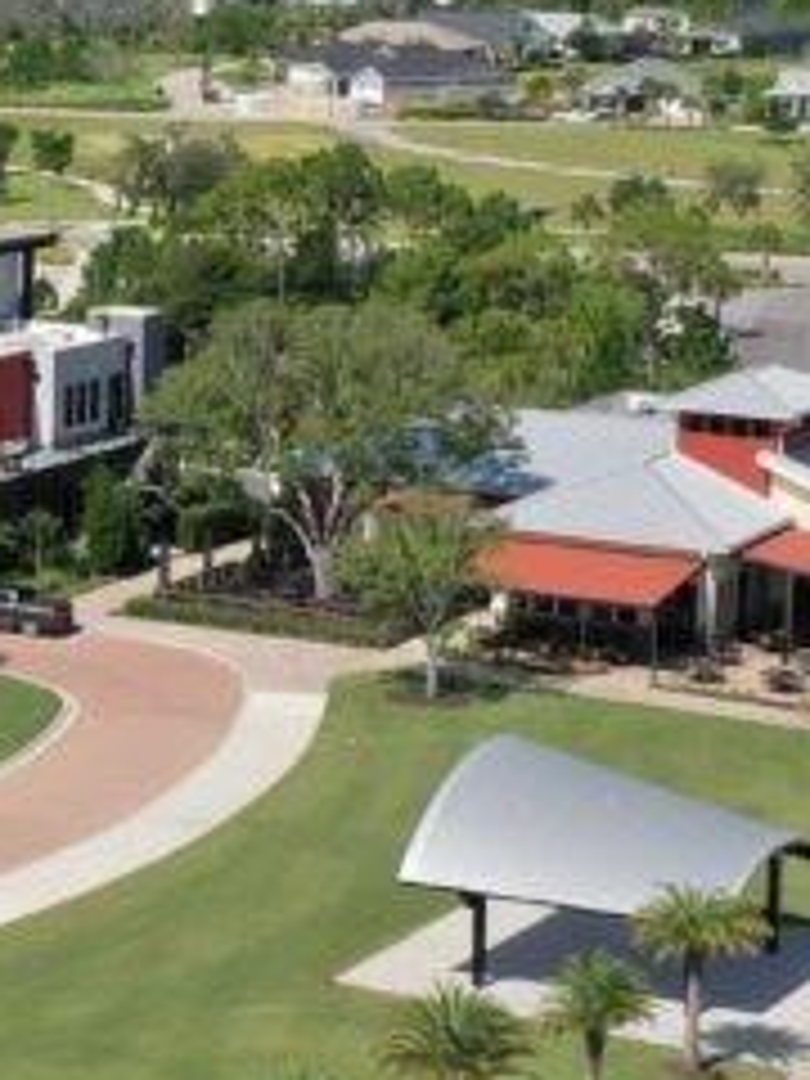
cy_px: 214
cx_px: -508
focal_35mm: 115
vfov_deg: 17.0
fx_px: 3588
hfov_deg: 12.1
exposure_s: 1/500
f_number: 6.3
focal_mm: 10.26
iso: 100
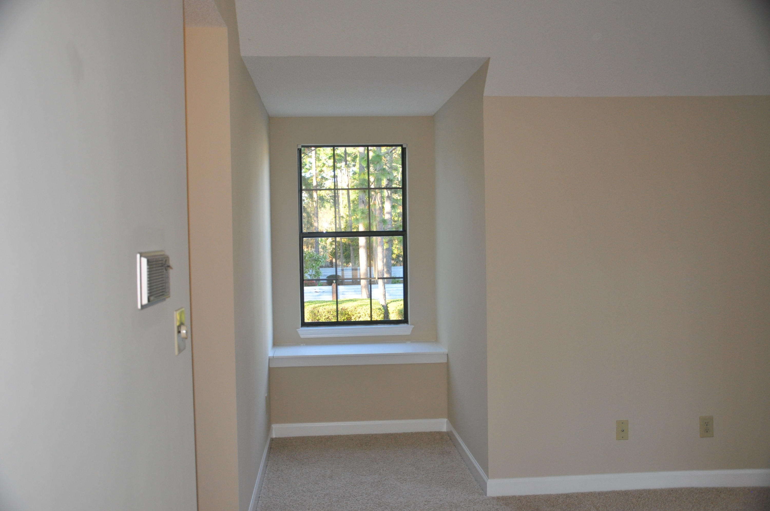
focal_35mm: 33
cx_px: 385
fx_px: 705
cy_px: 256
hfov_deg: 57.3
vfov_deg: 39.9
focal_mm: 22
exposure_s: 1/60
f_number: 3.8
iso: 800
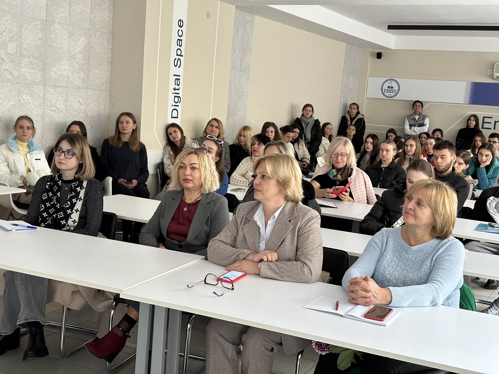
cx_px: 250
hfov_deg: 39.7
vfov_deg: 30.3
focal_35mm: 48
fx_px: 692
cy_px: 187
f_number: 1.78
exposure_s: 1/40
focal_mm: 6.86
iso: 320
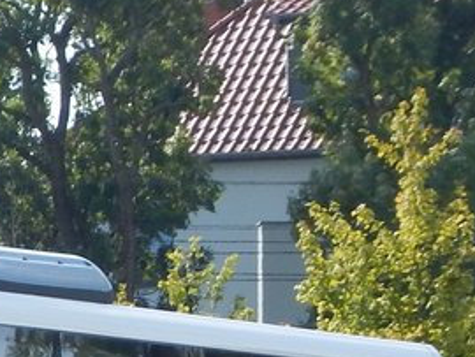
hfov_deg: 3.9
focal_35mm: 506
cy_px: 638
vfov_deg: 2.9
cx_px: -547
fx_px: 6949
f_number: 4.6
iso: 125
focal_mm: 20.5
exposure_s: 1/500
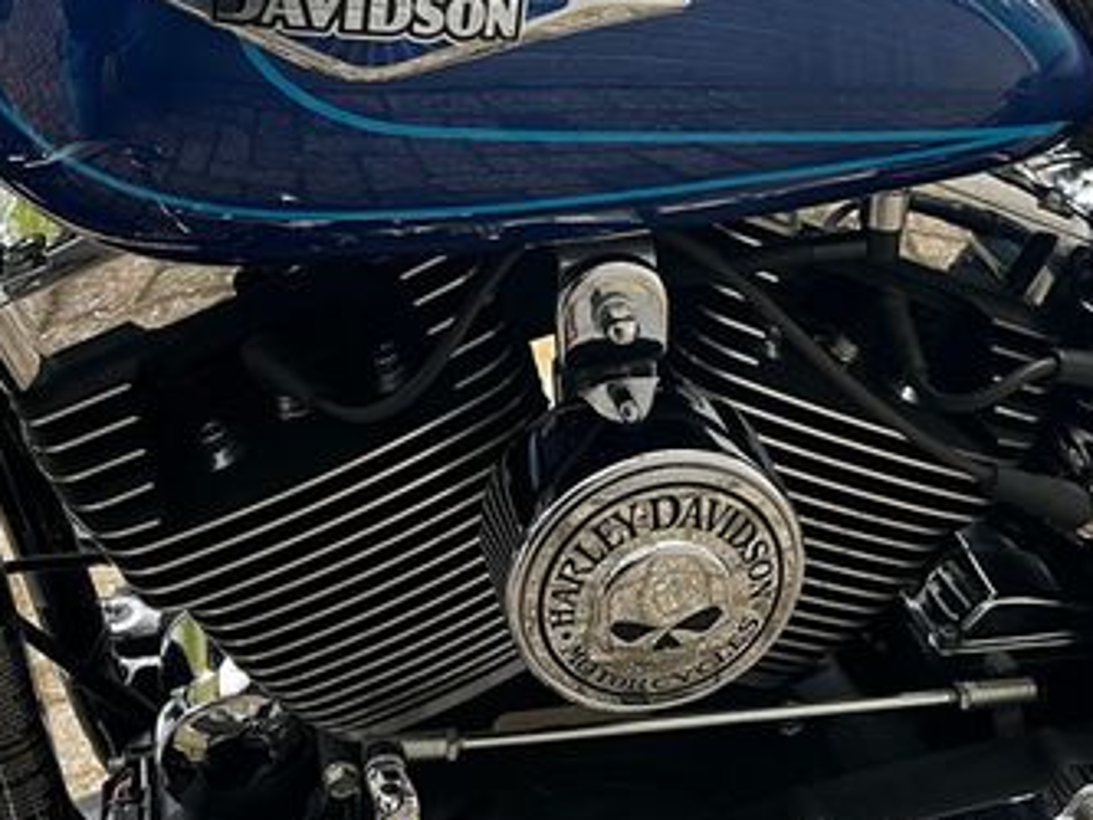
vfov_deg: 28.0
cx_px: 630
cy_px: 82
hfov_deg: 38.1
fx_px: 1579
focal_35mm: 50
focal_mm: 5.1
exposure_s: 1/85
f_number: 1.6
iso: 125
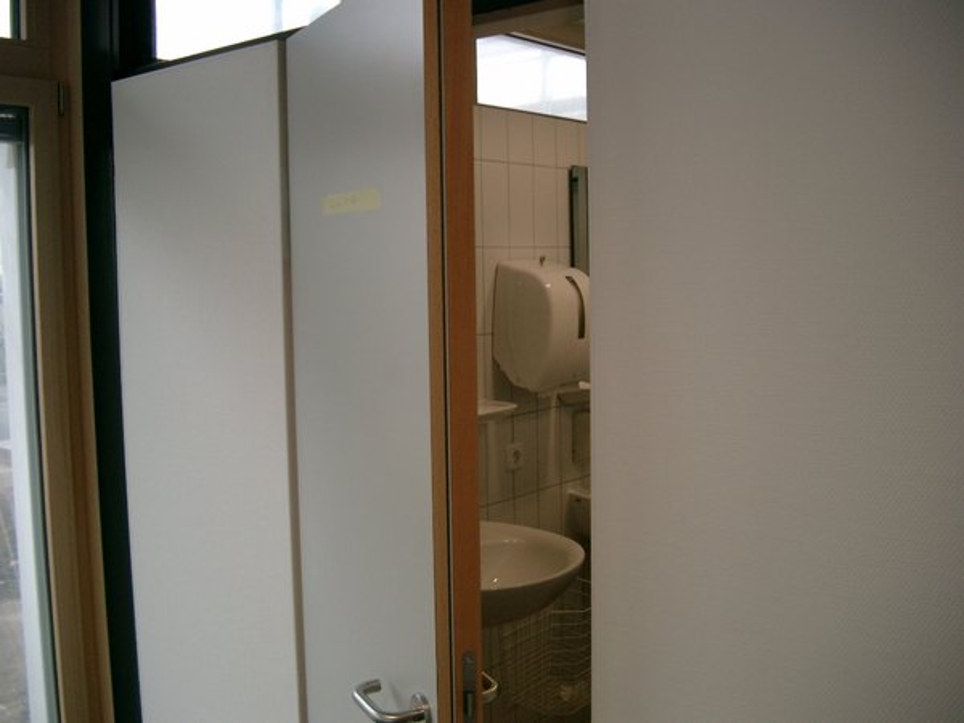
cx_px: 482
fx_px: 1030
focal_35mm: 37
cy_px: 362
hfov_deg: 50.1
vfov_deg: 38.7
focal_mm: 7.6
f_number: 2.6
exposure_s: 1/125
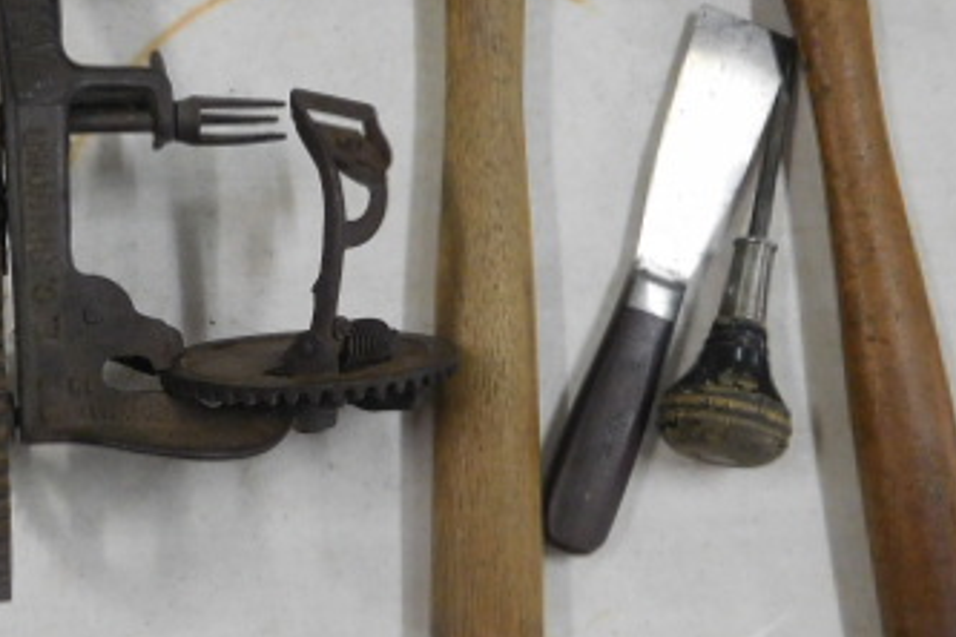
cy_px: 321
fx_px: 1328
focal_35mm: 50
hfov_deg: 38.6
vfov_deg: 27.0
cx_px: 241
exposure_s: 1/15
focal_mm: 4.5
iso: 400
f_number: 3.4
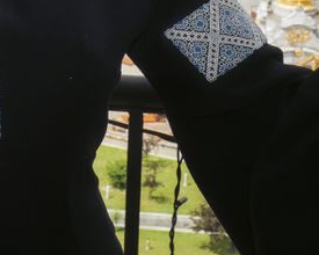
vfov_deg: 11.6
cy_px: -123
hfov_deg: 13.9
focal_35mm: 128
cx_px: -184
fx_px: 1208
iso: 200
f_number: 8
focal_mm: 15
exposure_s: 1/200
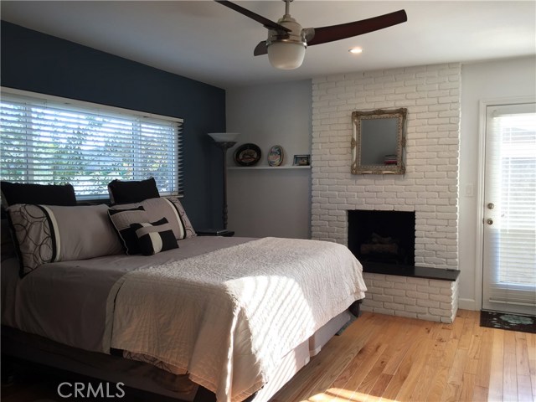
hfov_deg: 61.7
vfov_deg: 48.2
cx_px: 268
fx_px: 449
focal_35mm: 29
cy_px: 201
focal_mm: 4.15
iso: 32
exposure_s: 1/40
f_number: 2.2
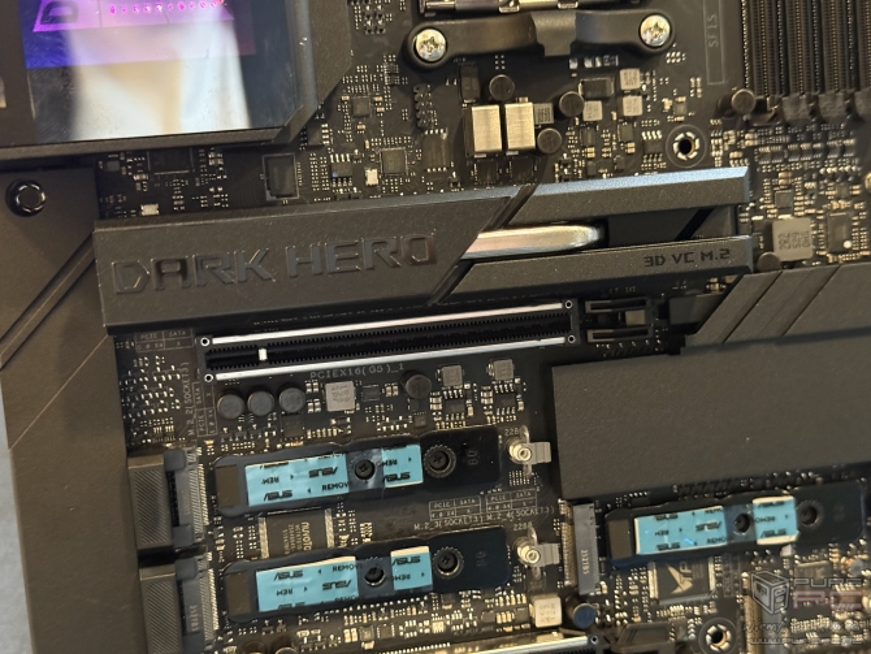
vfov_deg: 30.3
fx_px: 1208
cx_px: 436
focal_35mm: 48
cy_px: 327
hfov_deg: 39.6
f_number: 1.78
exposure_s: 1/30
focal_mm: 6.76
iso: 640
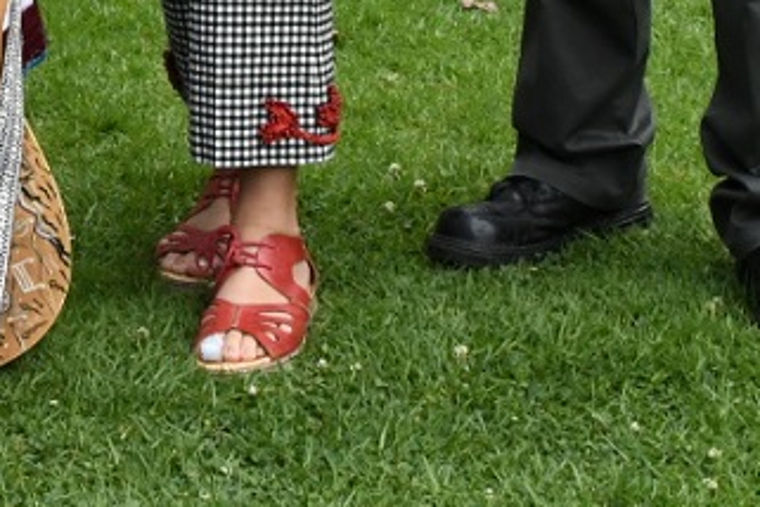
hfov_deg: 14.6
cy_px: -418
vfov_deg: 9.5
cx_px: -71
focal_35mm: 137
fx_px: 2896
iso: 2000
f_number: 13
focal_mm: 21
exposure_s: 1/640
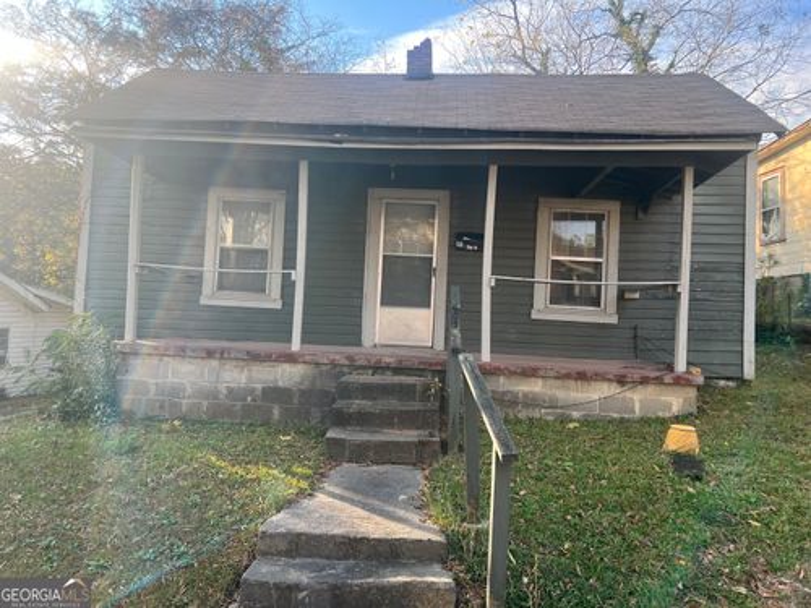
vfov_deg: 53.1
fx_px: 609
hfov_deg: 67.3
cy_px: 304
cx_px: 406
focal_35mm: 26
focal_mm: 5.7
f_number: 1.5
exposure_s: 1/611
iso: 50
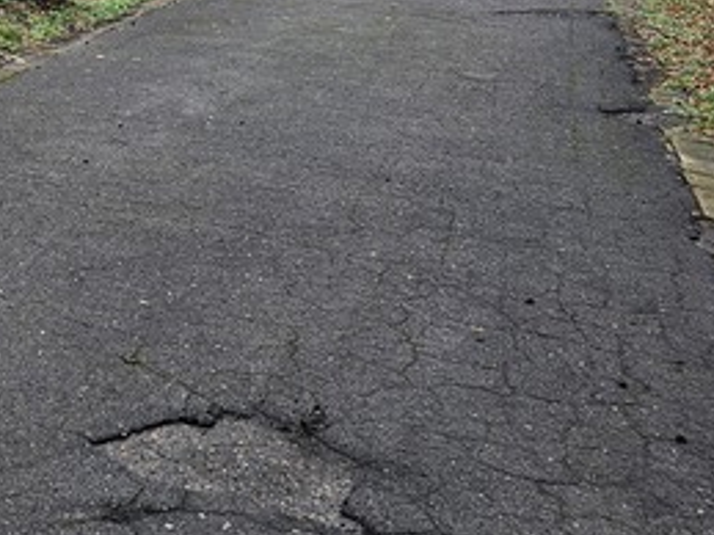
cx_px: -278
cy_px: -171
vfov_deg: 19.1
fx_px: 1464
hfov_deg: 23.4
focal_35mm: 71
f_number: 1.7
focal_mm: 6.3
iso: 40
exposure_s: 1/207
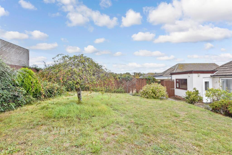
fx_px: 97
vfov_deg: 77.3
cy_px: 78
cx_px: 116
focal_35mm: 15
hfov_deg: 100.4
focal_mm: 10
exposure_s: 1/100
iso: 160
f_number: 8
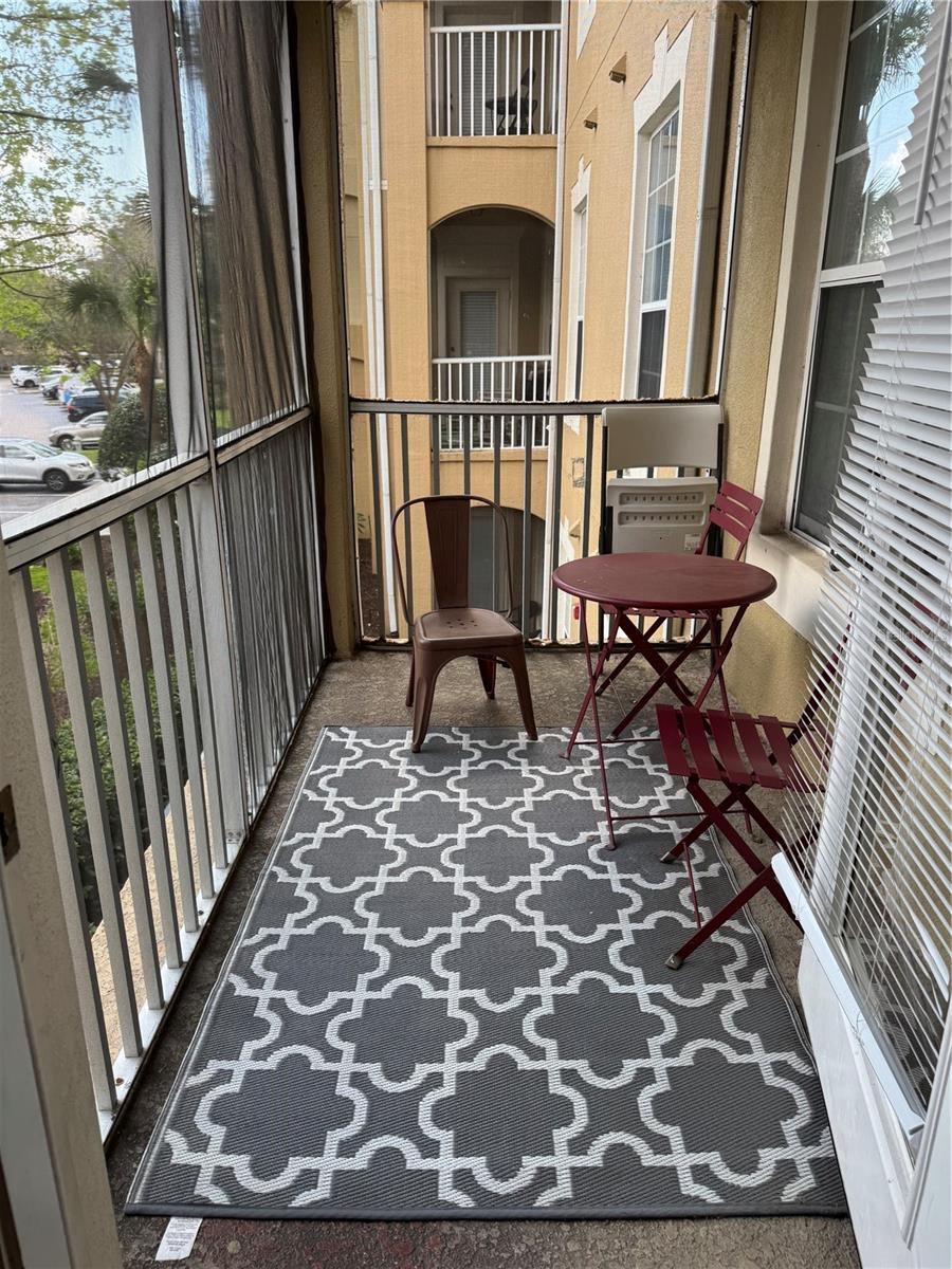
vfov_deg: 71.6
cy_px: 634
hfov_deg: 56.8
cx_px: 476
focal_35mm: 24
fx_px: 880
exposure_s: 1/244
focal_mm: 6.76
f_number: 1.78
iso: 64
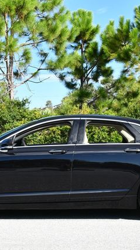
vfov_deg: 25.9
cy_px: 125
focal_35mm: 82
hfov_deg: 14.7
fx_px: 542
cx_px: 61
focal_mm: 26
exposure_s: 1/250
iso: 160
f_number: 8
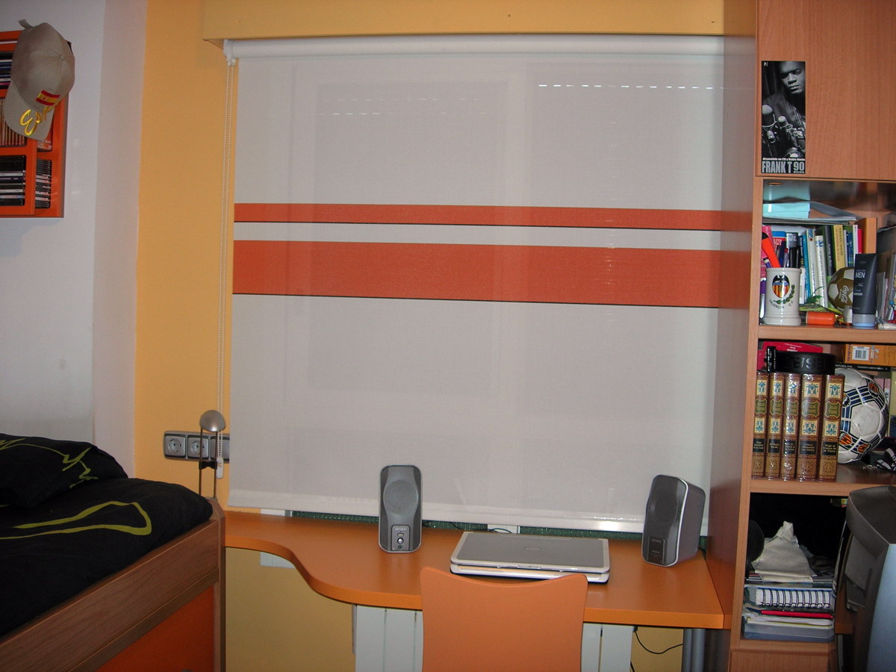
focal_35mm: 38
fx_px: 984
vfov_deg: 37.7
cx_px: 448
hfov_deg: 49.0
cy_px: 336
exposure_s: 1/60.1
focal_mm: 7.8
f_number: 2.8
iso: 64
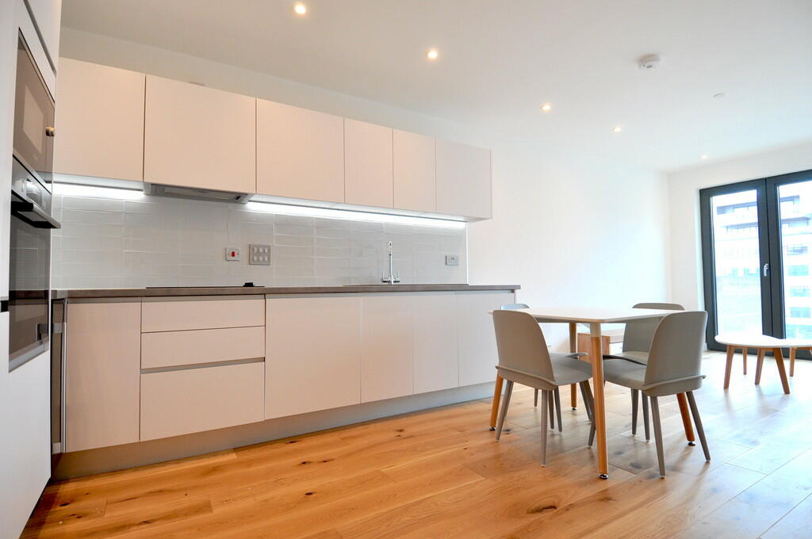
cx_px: 406
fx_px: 405
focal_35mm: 18
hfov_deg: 90.1
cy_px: 270
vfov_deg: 67.2
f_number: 5
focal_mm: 12
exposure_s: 1/100
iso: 400
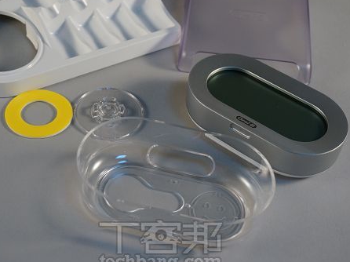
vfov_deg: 22.9
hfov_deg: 30.3
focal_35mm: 64
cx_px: 161
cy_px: 99
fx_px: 647
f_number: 5
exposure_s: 1/160
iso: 640
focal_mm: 30
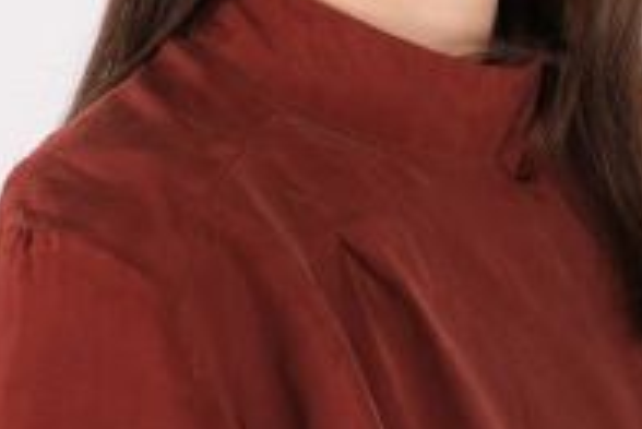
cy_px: -103
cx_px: 406
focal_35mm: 93
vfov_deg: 14.2
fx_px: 1660
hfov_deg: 21.8
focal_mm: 18
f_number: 2.8
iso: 200
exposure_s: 1/180
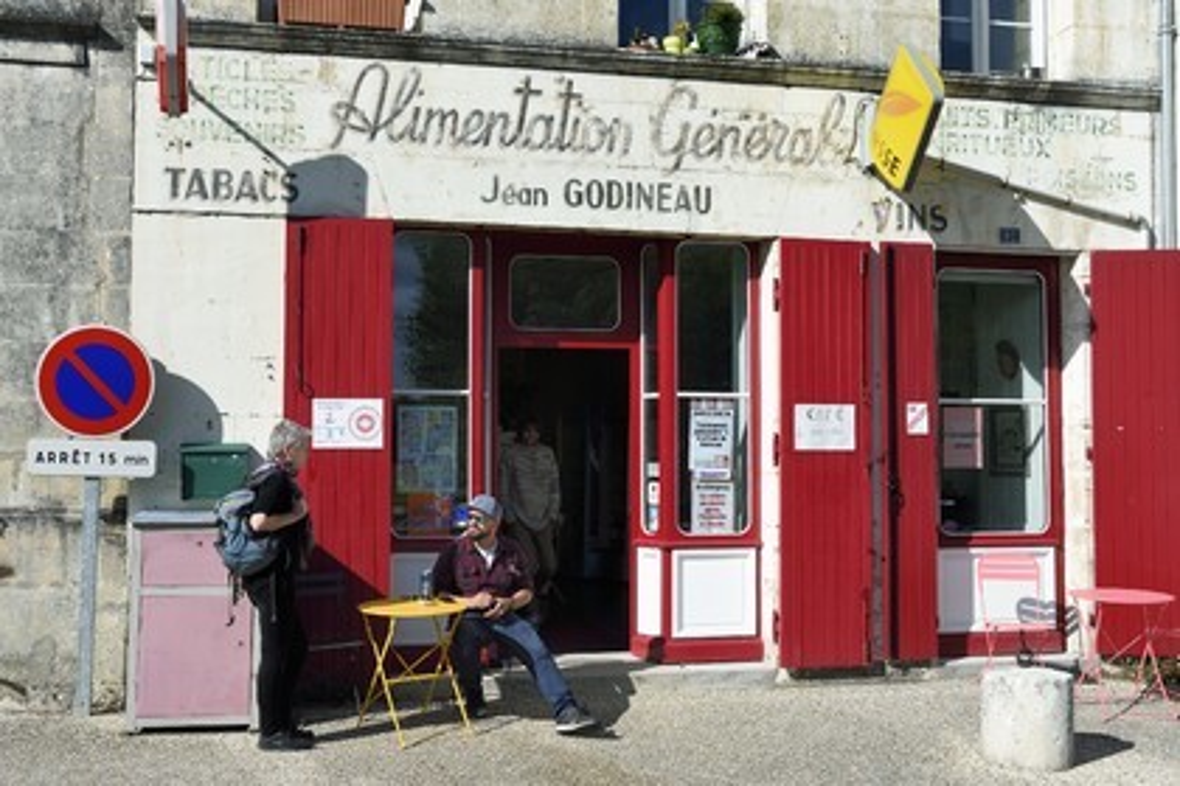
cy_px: 393
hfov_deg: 48.5
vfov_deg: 33.4
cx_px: 590
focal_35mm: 40
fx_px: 1311
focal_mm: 40
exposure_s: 1/320
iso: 200
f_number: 13
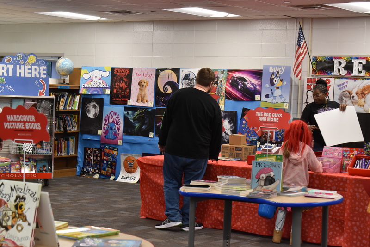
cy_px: 124
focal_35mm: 82
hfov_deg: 24.6
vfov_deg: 16.6
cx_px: 185
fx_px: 848
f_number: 7.1
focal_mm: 55
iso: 1250
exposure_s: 1/100
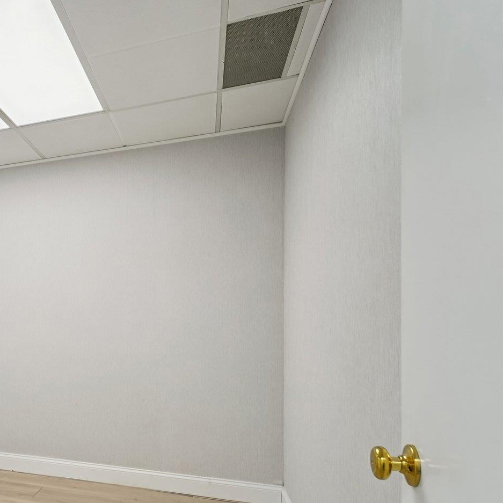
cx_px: 11
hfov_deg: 50.5
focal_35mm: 26
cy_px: 314
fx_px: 427
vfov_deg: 60.2
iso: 400
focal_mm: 14
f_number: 8
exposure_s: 1/100
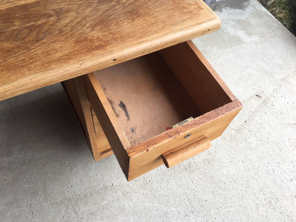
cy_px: 108
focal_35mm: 30
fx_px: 257
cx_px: 145
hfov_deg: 60.0
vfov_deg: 46.8
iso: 25
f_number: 2.2
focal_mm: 4.15
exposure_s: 1/50
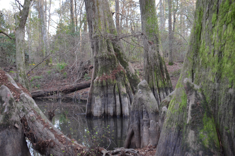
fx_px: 293
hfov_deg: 43.7
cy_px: 78
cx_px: 118
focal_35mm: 45
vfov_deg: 29.7
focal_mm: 30
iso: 500
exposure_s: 1/60
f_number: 4.2
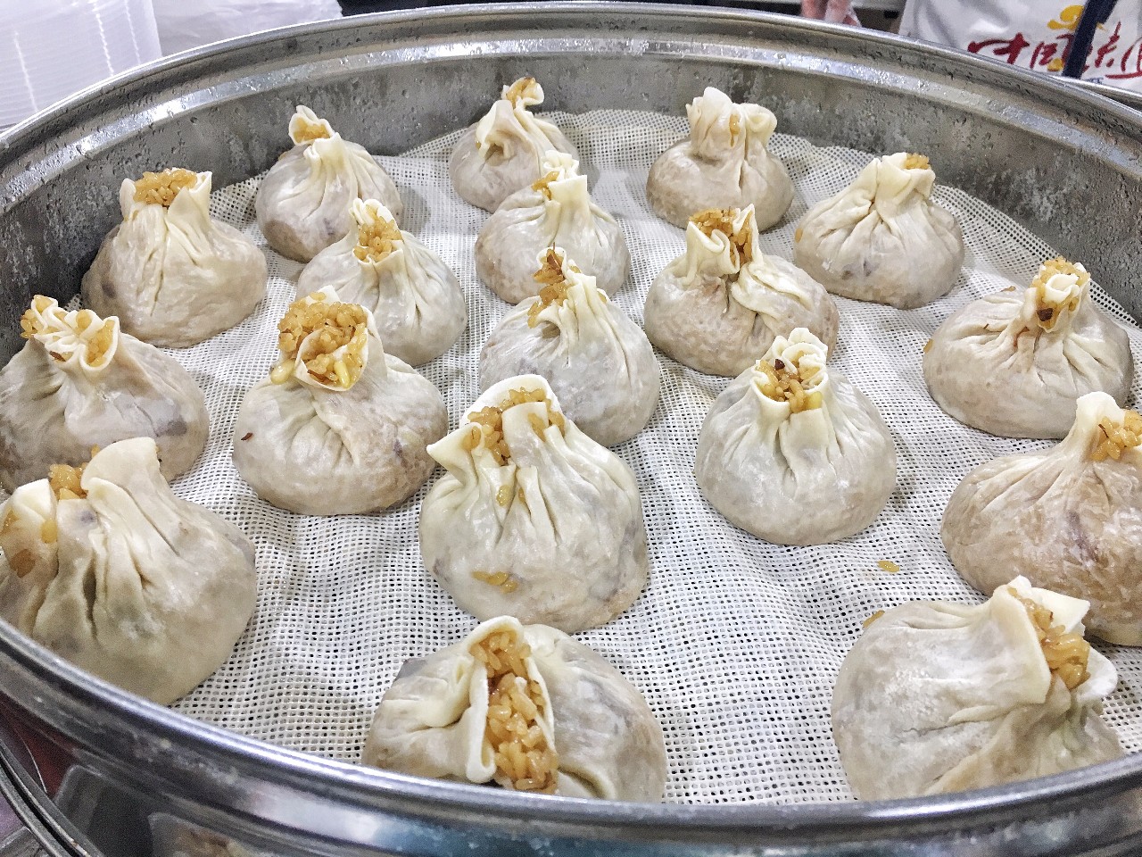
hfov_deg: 61.7
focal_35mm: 29
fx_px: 957
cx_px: 571
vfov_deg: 48.2
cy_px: 428
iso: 100
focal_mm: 4.15
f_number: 2.2
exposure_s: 1/33
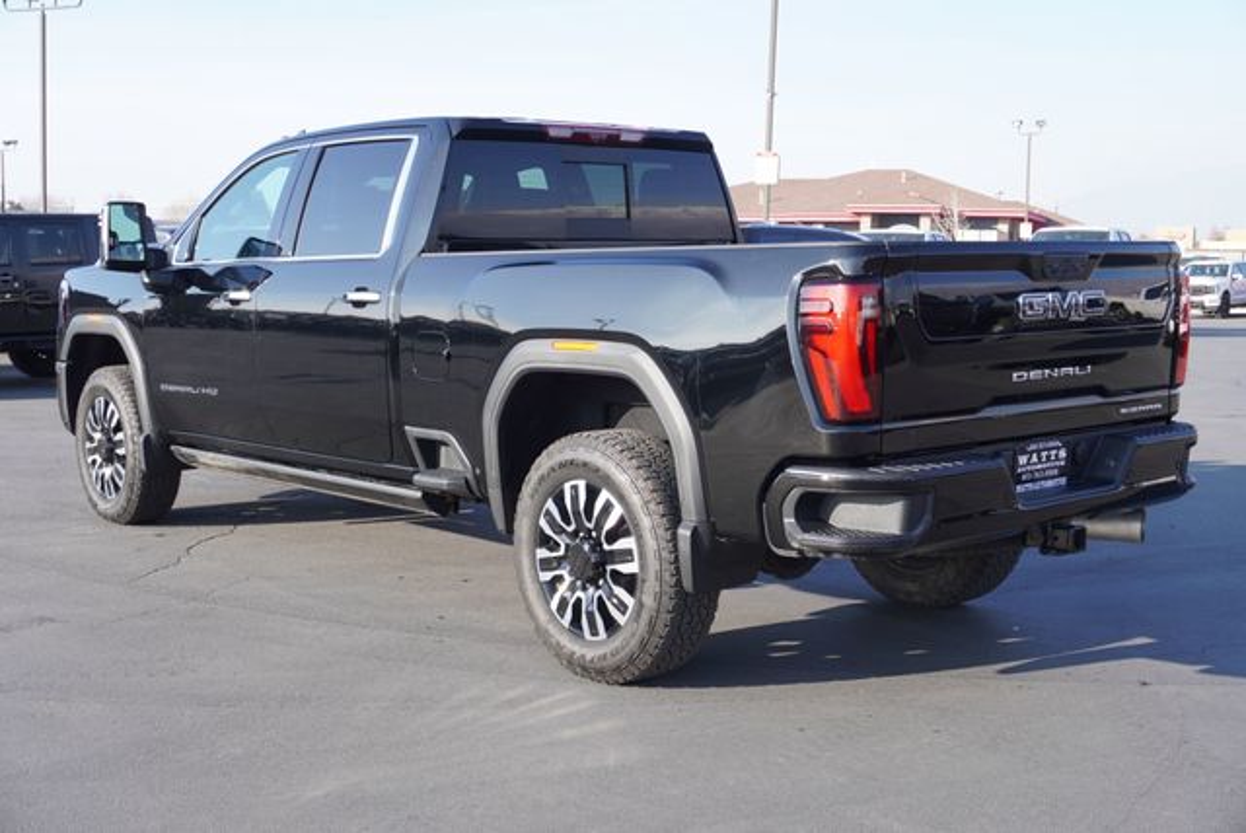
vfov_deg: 30.9
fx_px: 1507
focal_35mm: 44
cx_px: 623
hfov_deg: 44.9
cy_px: 416
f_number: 7.1
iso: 100
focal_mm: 29
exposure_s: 1/80
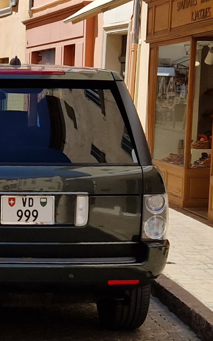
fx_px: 381
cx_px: 22
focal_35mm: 41
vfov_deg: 48.0
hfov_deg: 30.0
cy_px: 202
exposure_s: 1/1111
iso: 50
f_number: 1.8
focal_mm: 5.4
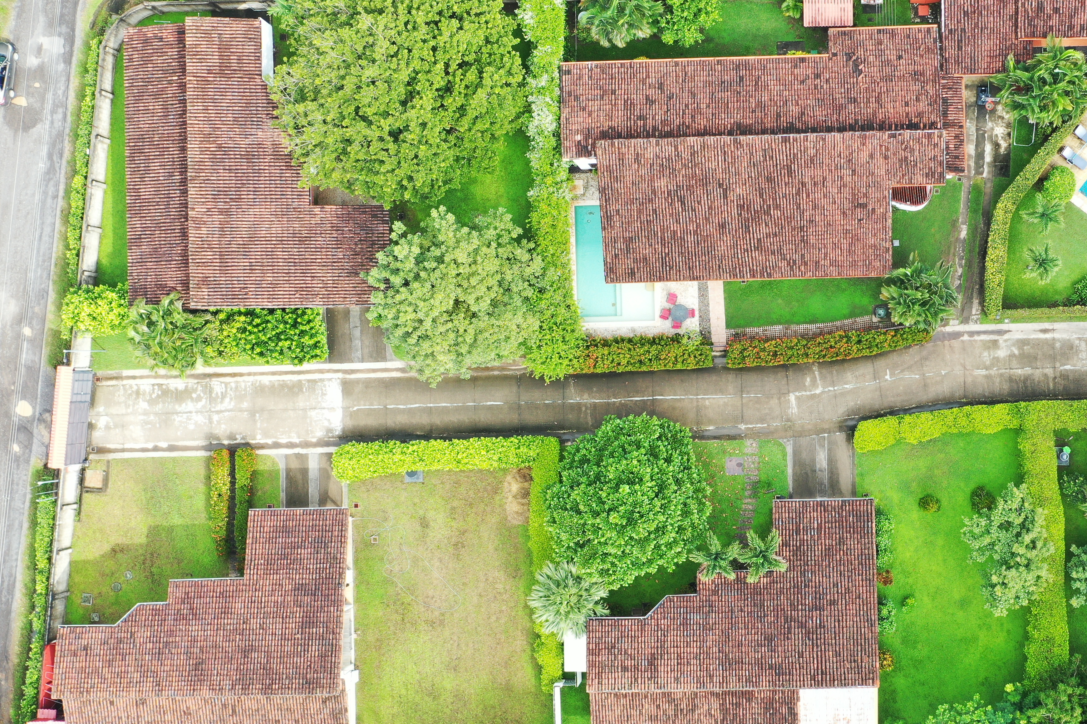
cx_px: 773
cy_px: 391
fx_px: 1328
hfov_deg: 43.5
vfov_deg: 30.5
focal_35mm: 44
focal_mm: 10.26
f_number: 4.5
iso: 100
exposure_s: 1/160
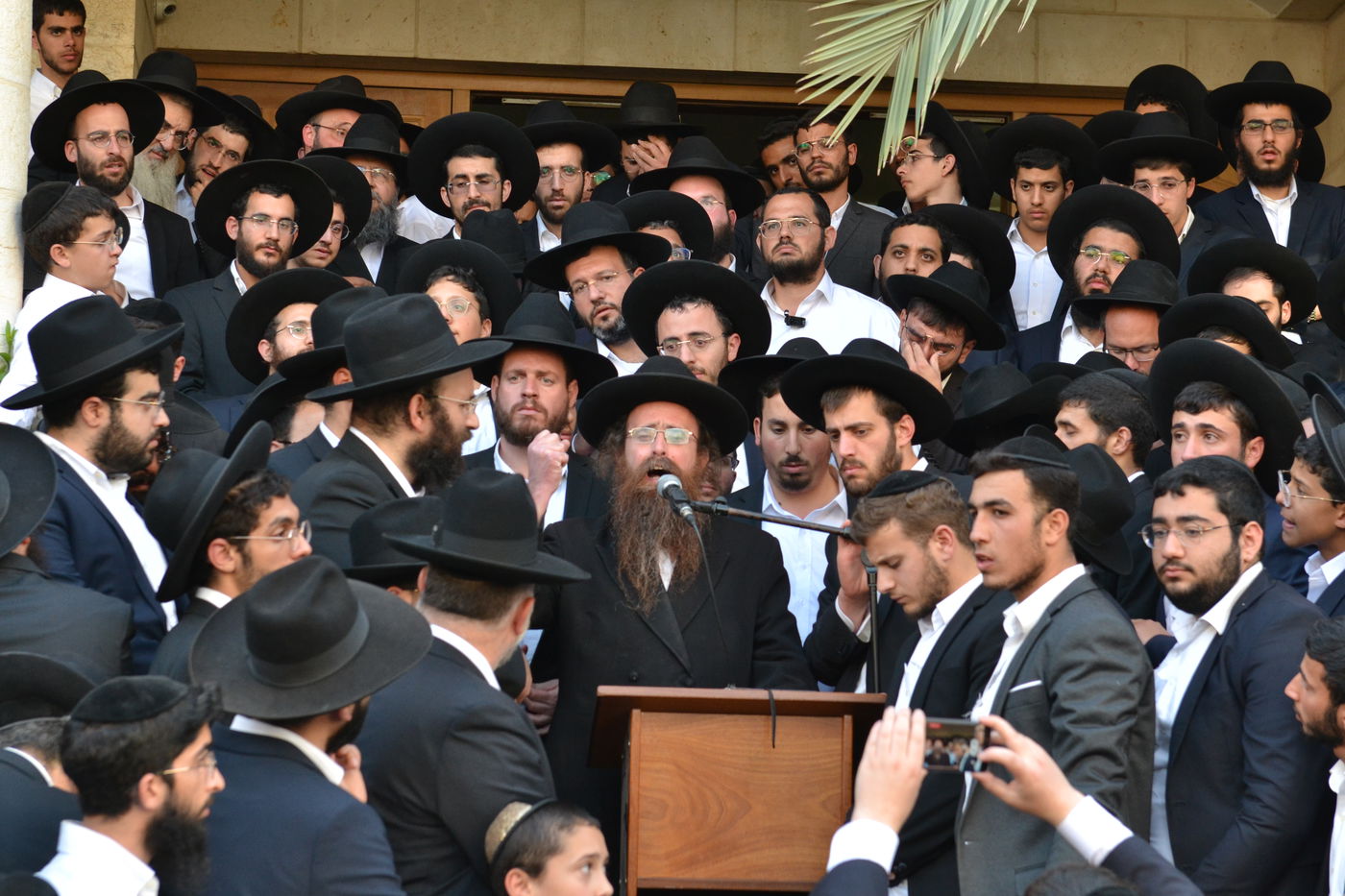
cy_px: 448
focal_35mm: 105
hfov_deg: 19.5
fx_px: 3922
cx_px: 672
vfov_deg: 13.0
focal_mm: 70
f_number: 5.6
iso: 800
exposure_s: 1/200
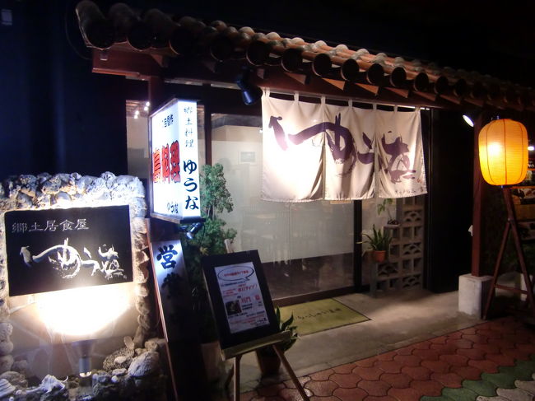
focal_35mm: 28
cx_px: 268
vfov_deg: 49.7
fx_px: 433
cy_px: 200
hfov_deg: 63.5
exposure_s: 1/30
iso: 400
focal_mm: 4.9
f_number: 2.6
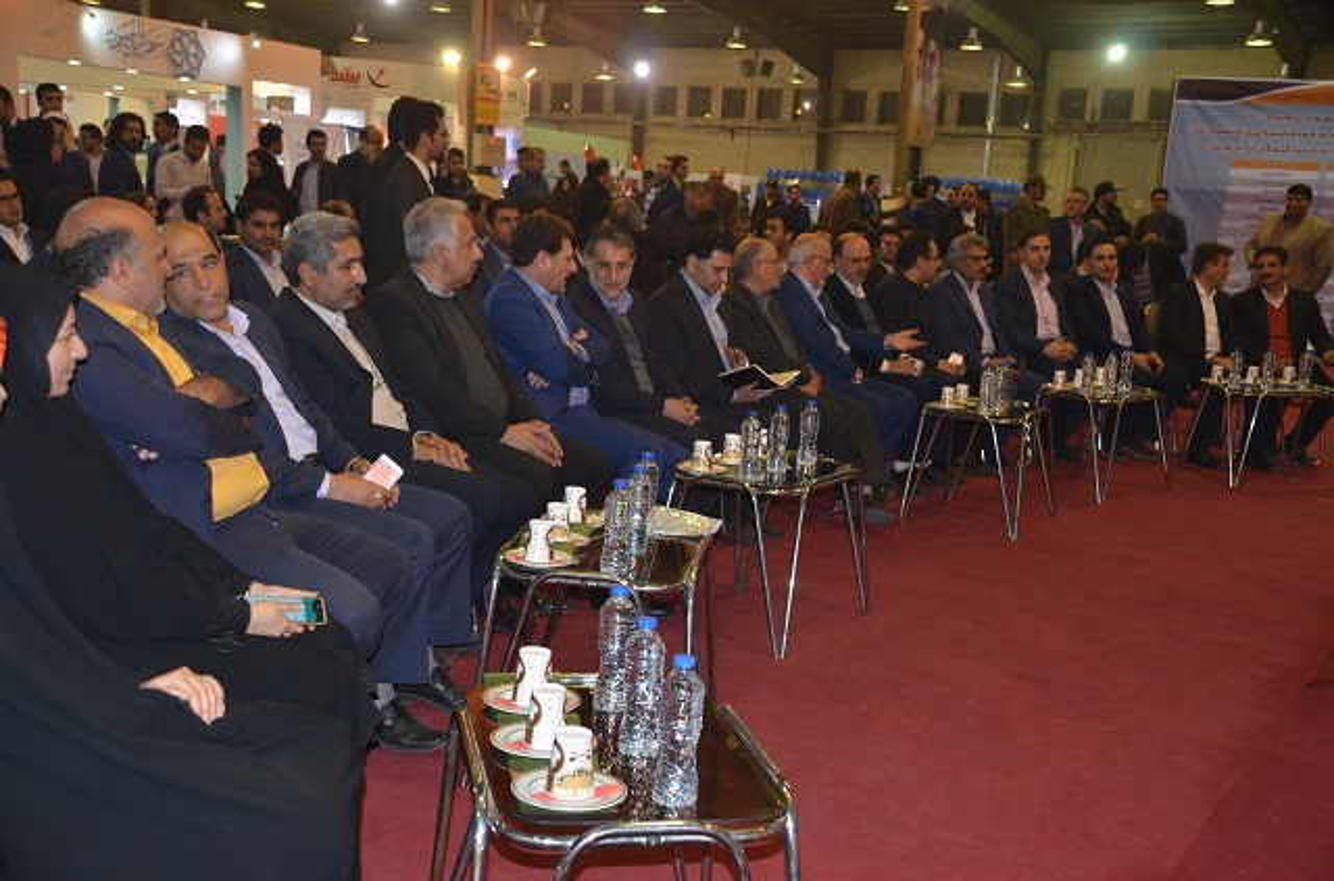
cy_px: 440
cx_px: 667
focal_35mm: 42
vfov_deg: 31.7
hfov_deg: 46.5
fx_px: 1552
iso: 800
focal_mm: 28
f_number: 4
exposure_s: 1/60
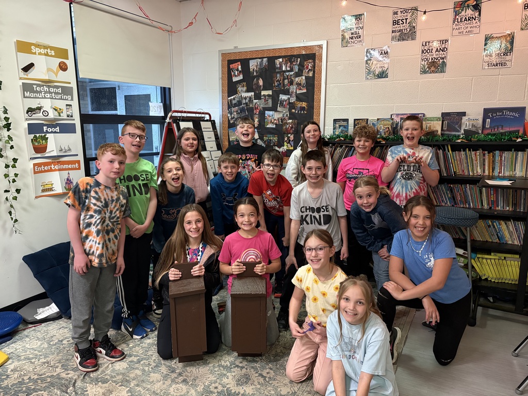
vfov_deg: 53.1
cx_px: 264
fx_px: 397
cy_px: 198
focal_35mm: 26
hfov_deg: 67.3
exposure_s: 1/40
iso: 400
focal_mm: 5.96
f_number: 1.6
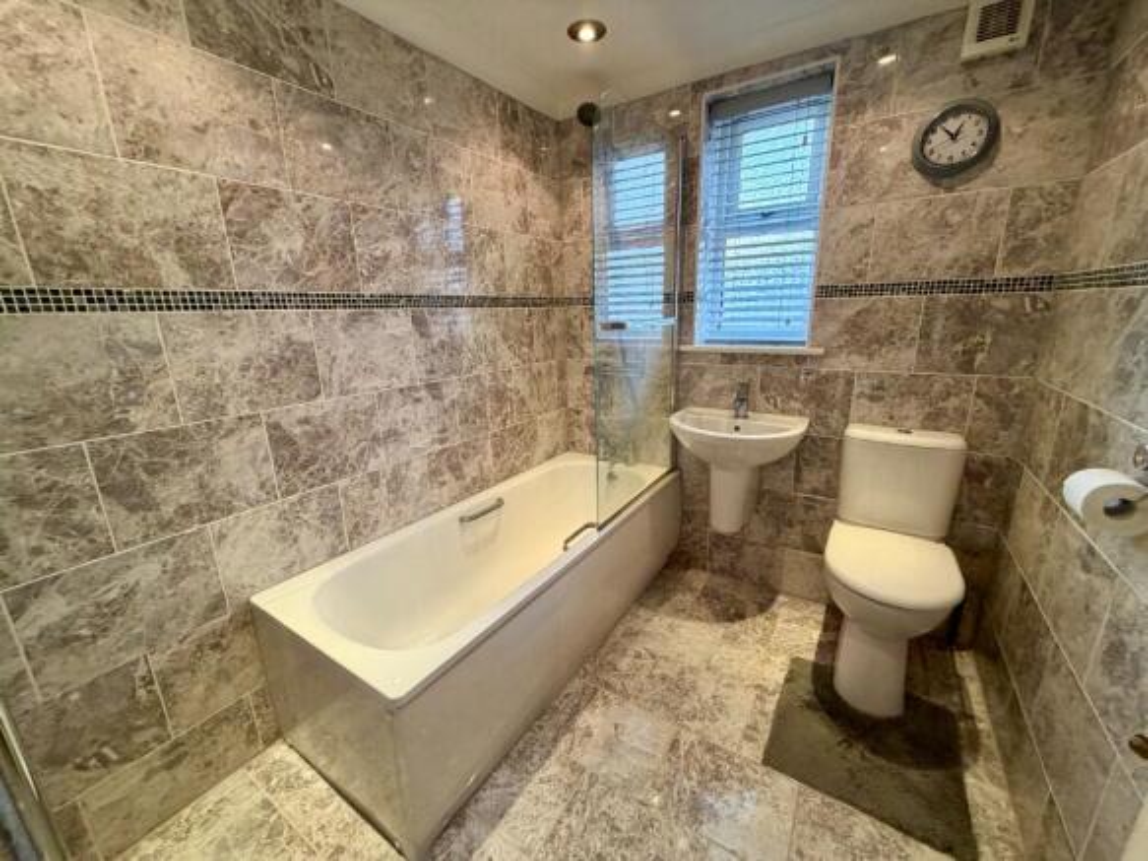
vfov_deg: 85.7
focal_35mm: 14
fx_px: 464
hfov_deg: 102.1
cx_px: 574
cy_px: 430
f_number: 2.2
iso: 160
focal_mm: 2.22
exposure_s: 1/50
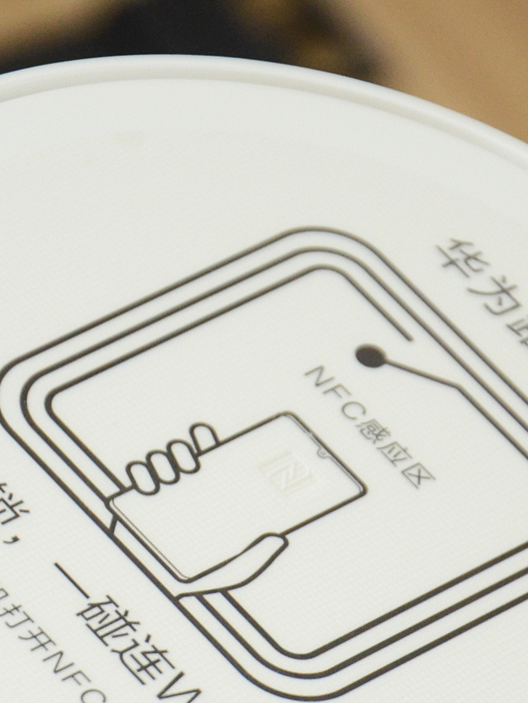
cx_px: 175
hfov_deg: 3.5
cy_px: 585
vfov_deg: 4.6
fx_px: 8732
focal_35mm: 429
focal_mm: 105
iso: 1600
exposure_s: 1/125
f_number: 5.6
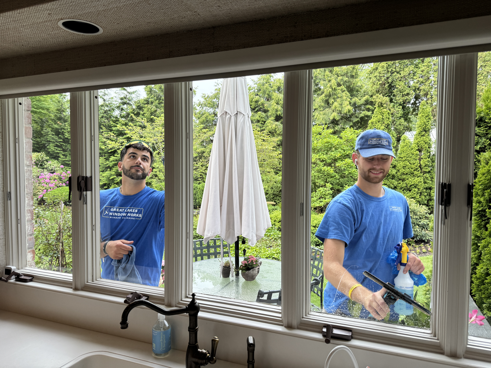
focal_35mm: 24
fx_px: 340
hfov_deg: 71.6
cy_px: 184
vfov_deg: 56.8
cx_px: 246
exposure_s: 1/383
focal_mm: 6.76
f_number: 1.78
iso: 80
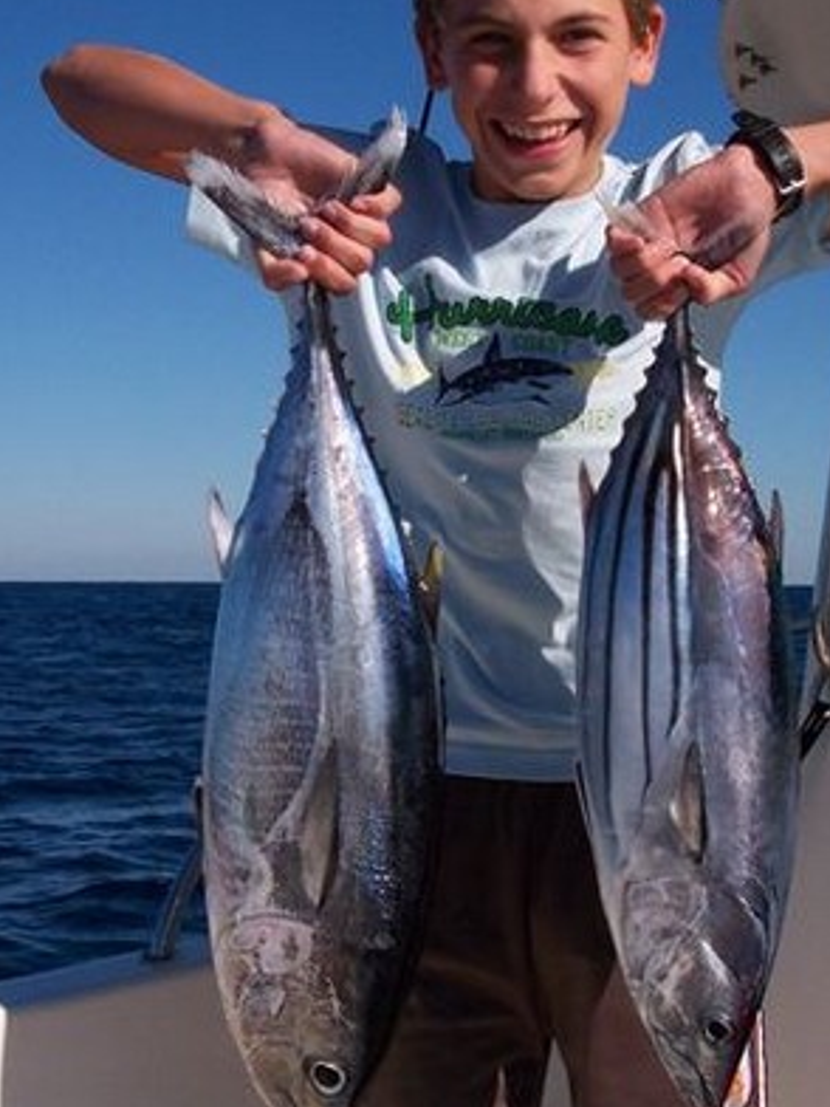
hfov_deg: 24.0
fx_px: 1950
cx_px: 525
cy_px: 652
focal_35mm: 61
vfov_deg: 31.6
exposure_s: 1/1000
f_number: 4.8
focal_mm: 8
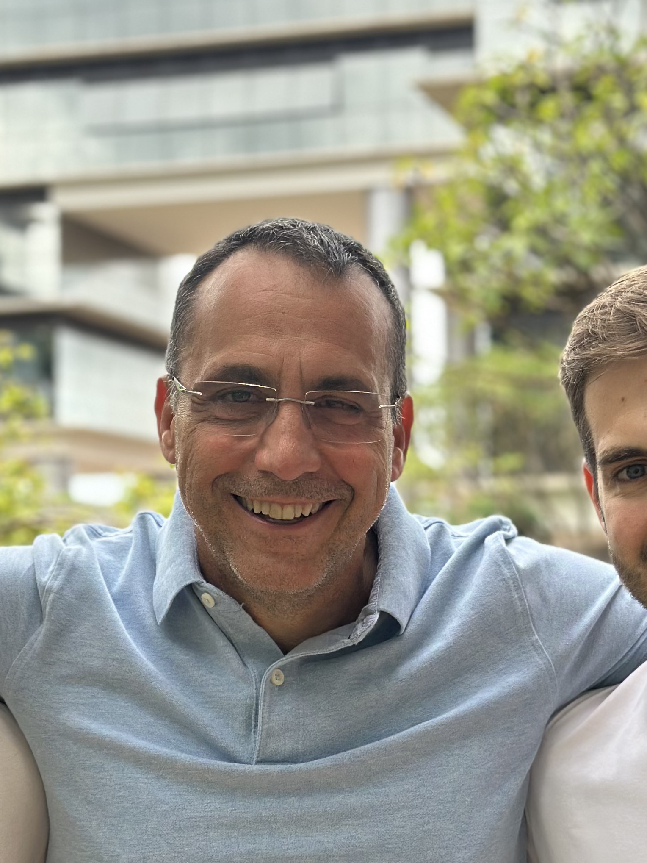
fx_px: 2367
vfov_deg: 20.6
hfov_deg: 15.6
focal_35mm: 95
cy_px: 551
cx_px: 265
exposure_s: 1/590
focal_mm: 6.86
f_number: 1.78
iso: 80
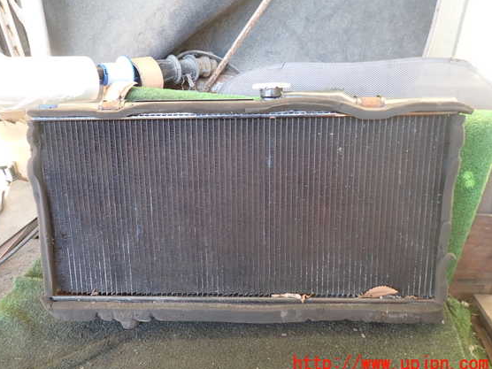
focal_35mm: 27
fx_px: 384
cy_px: 176
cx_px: 227
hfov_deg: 65.2
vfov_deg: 51.3
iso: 200
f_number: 2
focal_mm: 4.5
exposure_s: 1/50
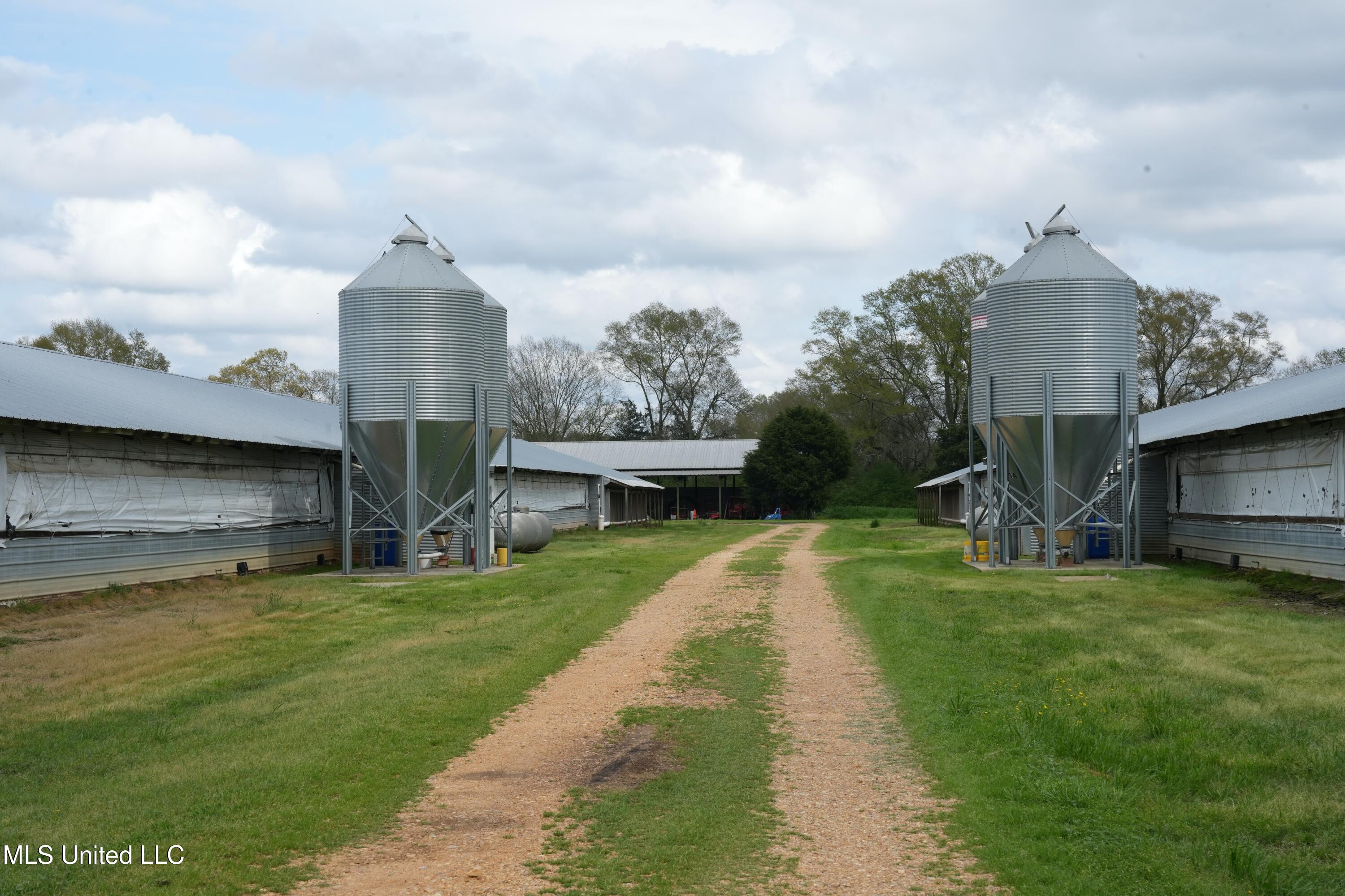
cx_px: 672
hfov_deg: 34.5
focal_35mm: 58
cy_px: 448
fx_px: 2167
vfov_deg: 23.4
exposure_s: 1/125
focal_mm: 58
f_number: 16
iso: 250
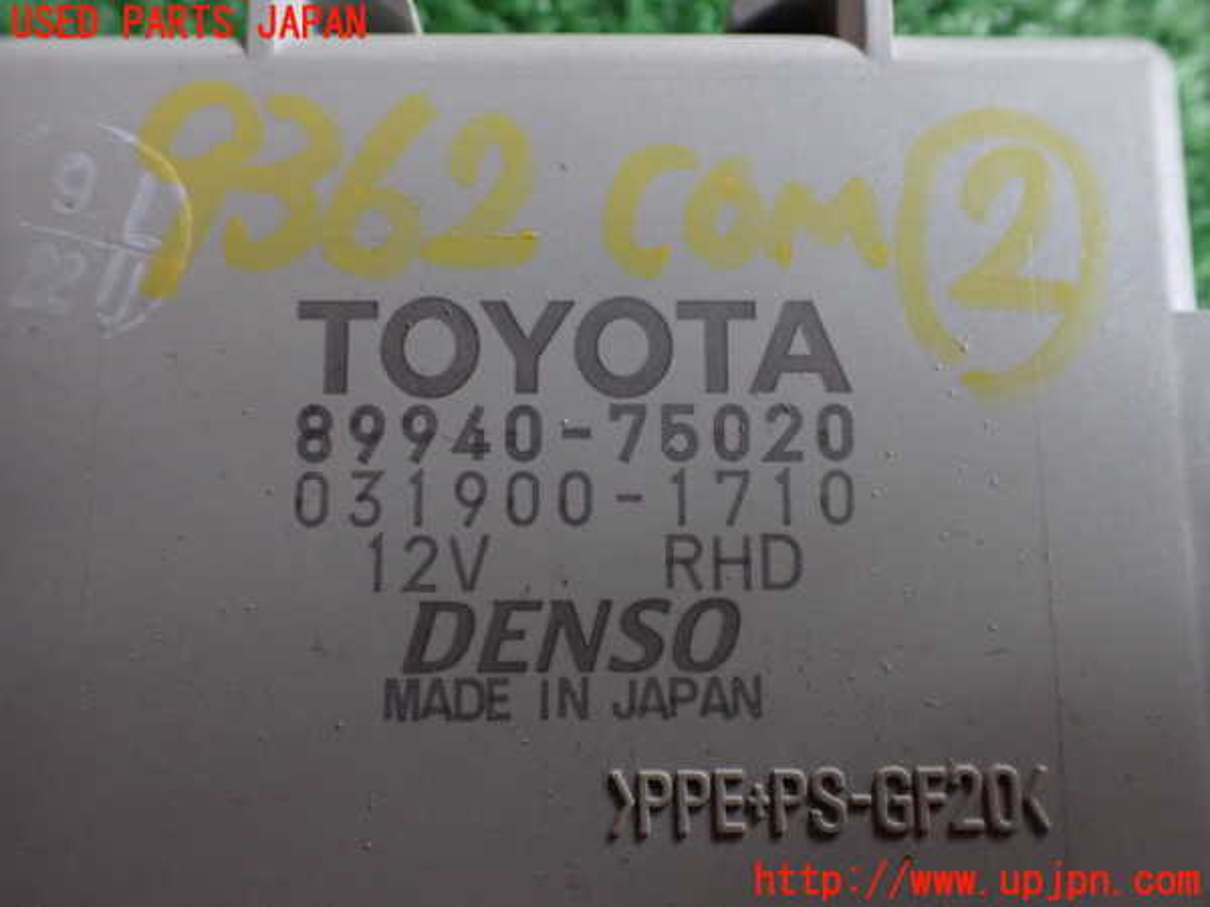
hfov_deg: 60.0
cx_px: 605
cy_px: 454
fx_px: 1049
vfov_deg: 46.8
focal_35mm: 30
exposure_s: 1/50
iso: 800
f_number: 2.3
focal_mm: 5.4
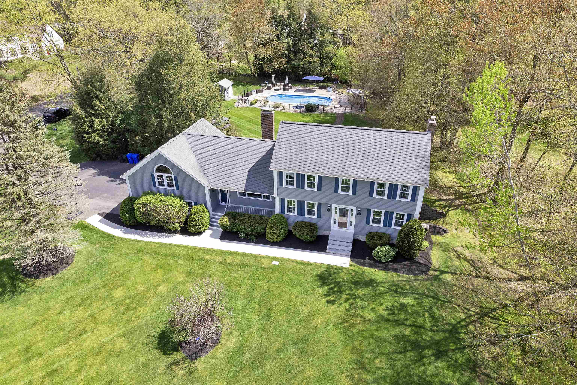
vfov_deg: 57.2
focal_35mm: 22
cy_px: 192
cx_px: 288
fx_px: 352
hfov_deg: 78.6
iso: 100
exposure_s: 1/20
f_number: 2.8
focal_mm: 8.38
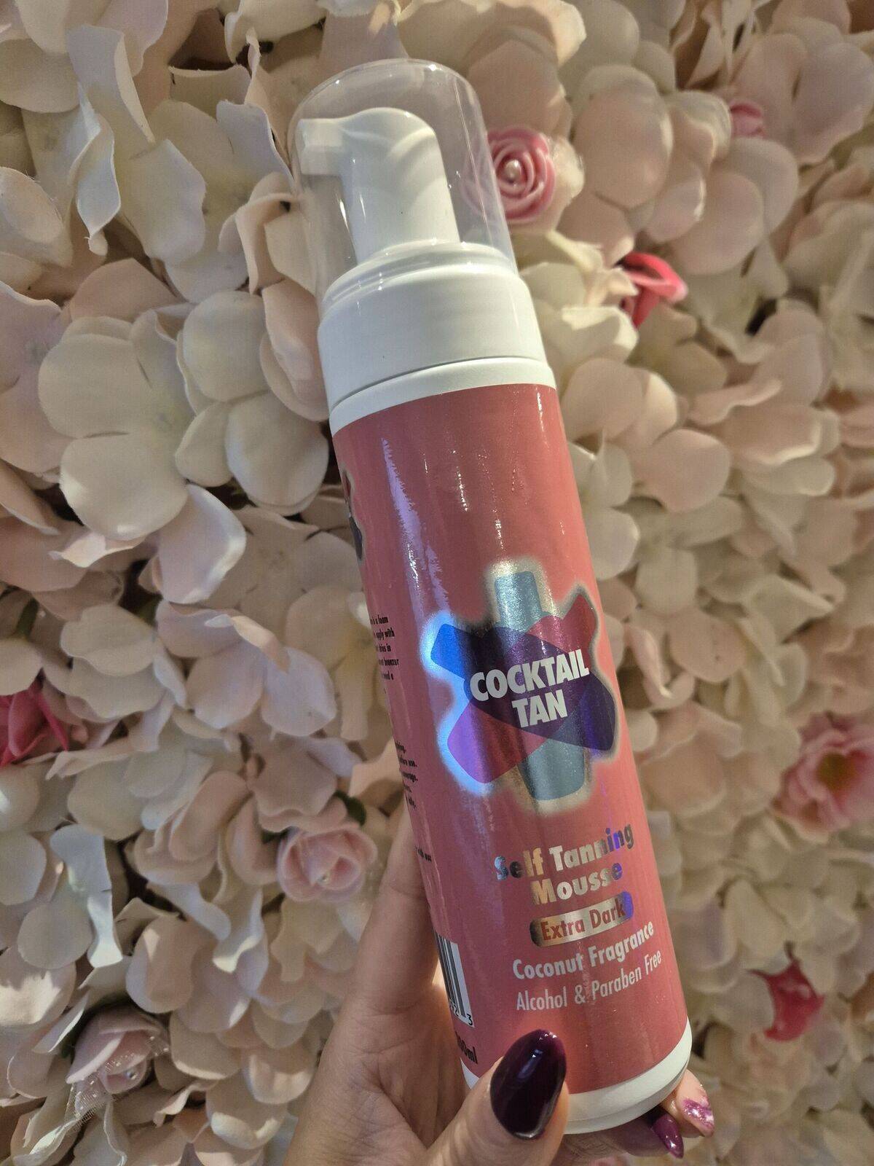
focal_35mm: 23
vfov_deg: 73.9
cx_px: 437
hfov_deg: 58.9
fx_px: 774
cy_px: 583
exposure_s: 1/100
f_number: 1.8
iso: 800
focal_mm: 5.4
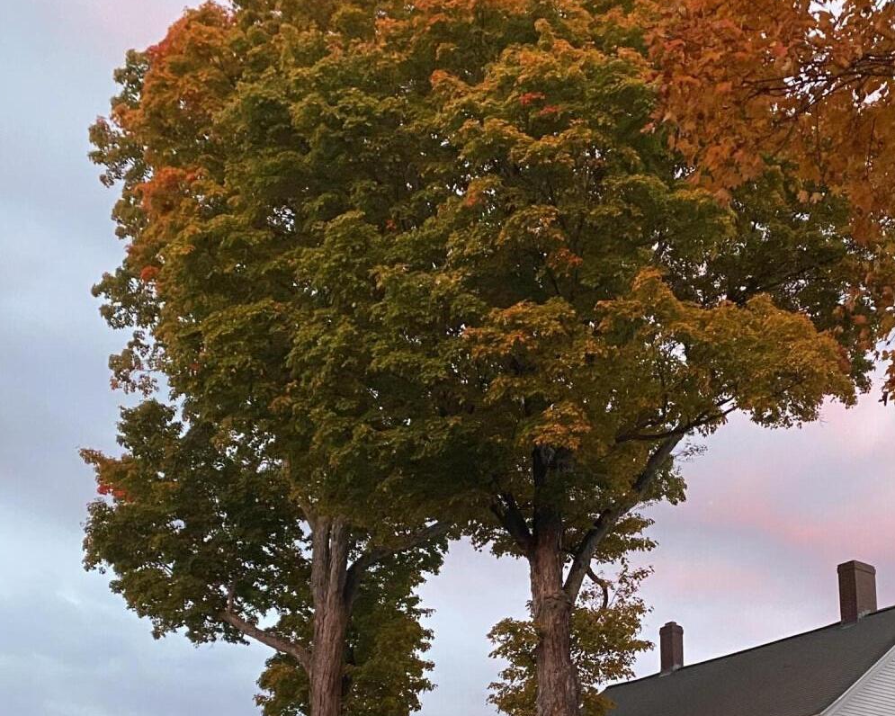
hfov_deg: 36.0
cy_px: 664
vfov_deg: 28.4
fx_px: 1351
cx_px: 648
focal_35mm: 51
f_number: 1.8
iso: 500
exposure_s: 1/51
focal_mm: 4.25
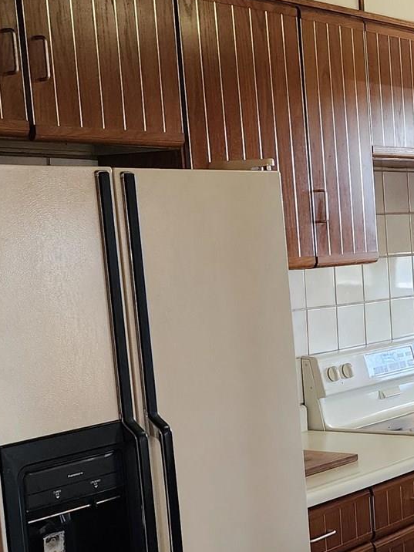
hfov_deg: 18.2
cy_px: 337
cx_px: 573
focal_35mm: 74
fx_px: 1180
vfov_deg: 26.3
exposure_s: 1/120
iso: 400
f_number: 1.8
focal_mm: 6.4
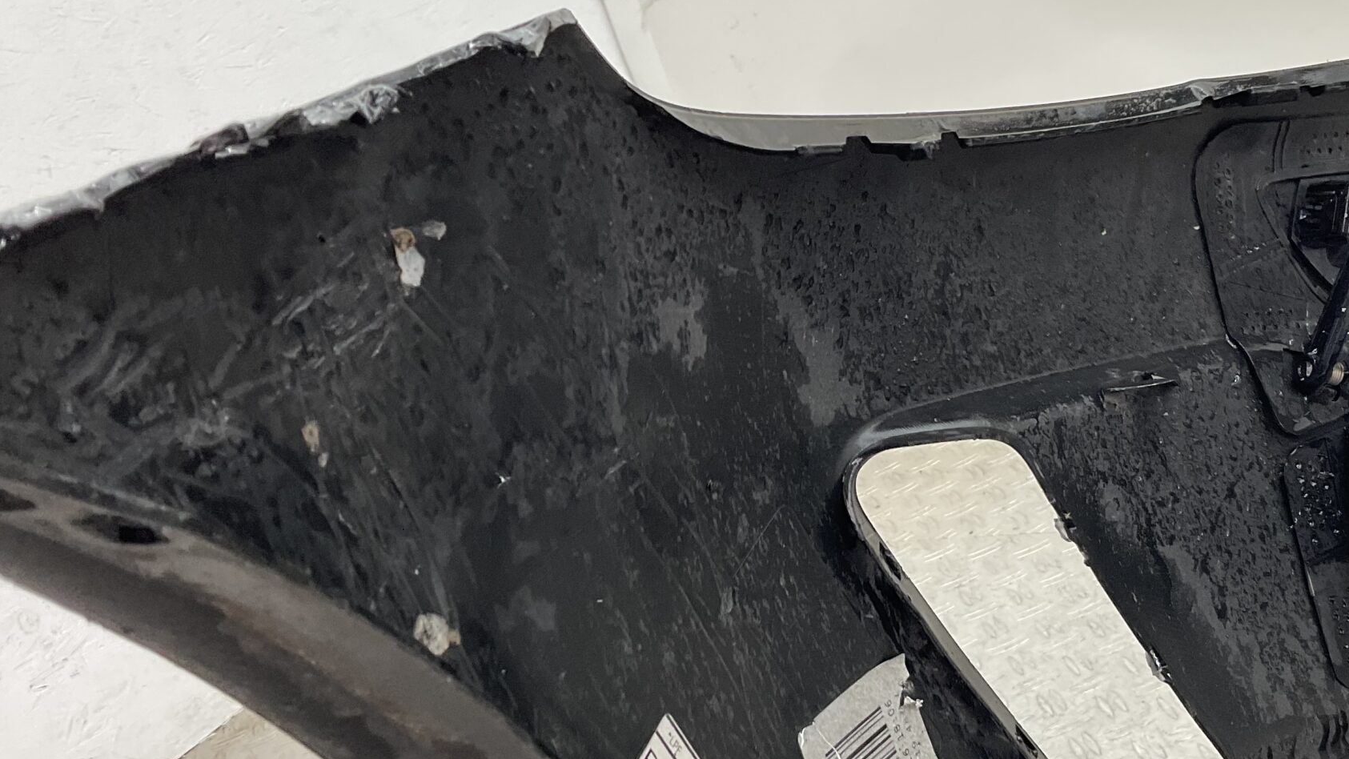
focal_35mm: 48
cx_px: 870
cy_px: 447
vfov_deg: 24.9
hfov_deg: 42.5
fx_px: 1717
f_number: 1.8
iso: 32
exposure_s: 1/100
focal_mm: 3
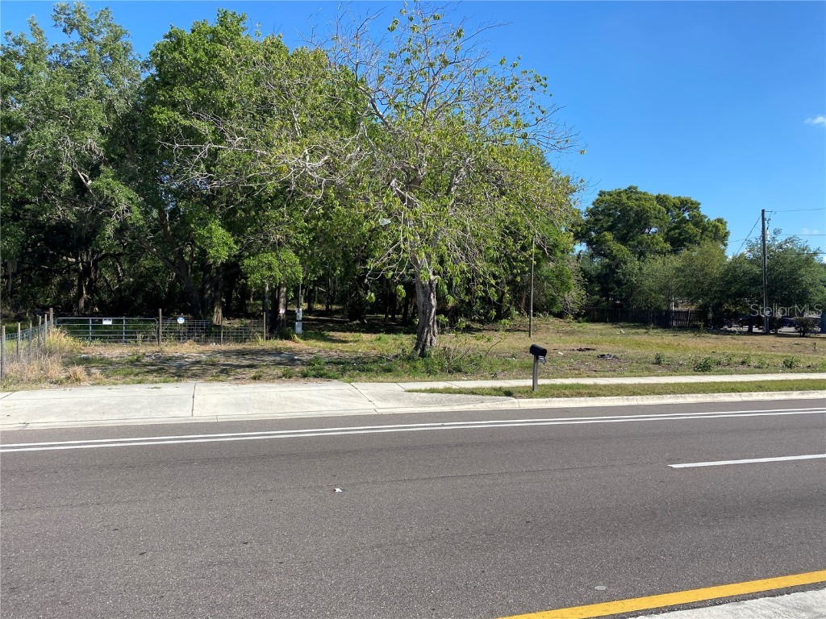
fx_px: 620
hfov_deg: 67.3
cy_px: 310
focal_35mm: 26
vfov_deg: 53.1
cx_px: 413
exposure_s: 1/2028
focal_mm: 4.25
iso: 32
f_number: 1.8
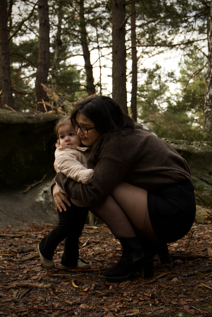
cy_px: 165
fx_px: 715
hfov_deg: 16.9
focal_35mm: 81
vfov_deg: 25.1
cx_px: 105
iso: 250
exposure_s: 1/80
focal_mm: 70
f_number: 8
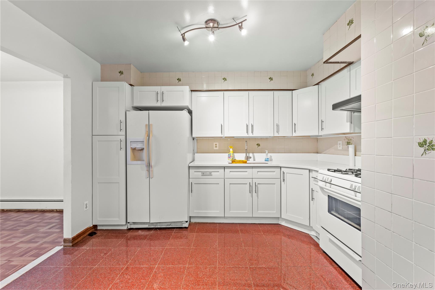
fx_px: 169
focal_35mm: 14
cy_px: 145
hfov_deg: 104.3
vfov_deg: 81.2
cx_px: 218
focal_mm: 14
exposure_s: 1/1.25
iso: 800
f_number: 8
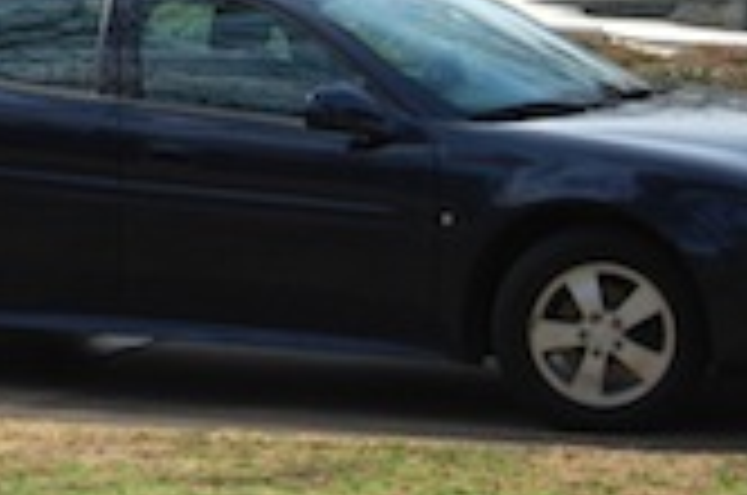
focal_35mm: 275
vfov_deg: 5.0
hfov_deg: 7.3
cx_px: -630
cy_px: -130
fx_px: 5695
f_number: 8
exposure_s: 1/250
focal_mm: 46
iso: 200
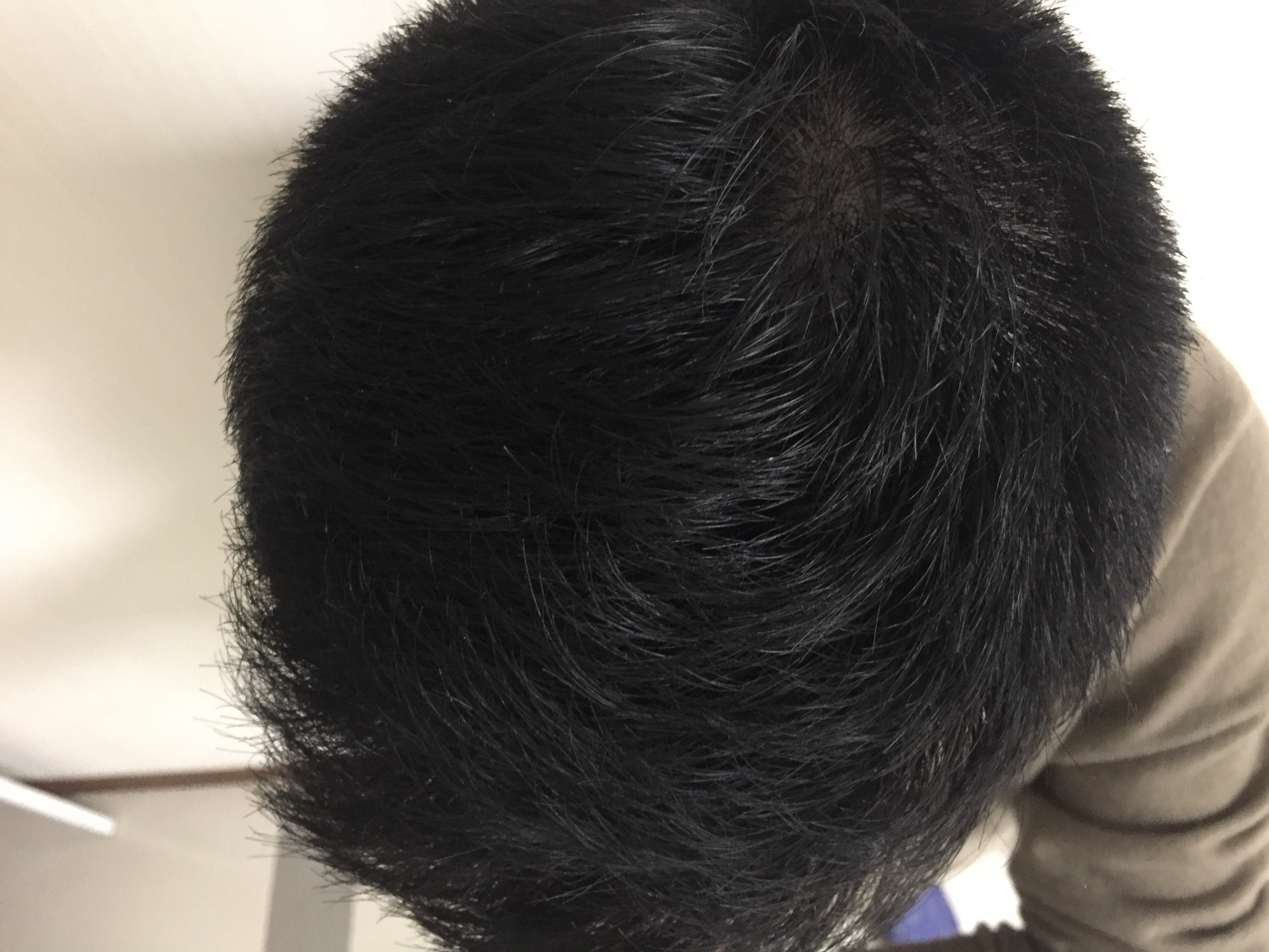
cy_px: 476
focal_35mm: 29
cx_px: 634
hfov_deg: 61.7
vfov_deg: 48.2
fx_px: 1063
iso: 400
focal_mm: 4.15
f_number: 2.2
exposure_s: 1/17
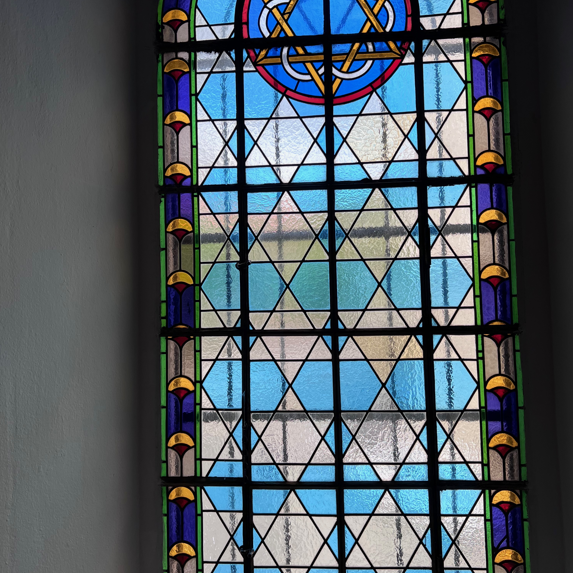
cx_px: 288
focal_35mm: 31
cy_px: 271
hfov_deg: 52.5
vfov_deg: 52.5
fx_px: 581
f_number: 1.5
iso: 50
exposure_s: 1/873
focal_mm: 5.7
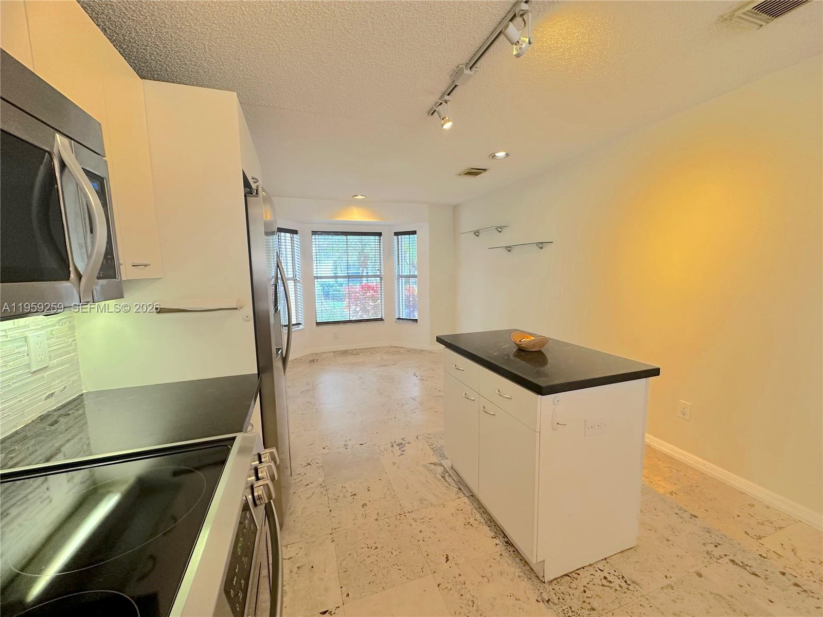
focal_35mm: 14
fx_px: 333
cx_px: 412
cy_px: 308
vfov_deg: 85.7
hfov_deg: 102.1
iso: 320
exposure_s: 1/120
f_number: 2.2
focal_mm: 2.22
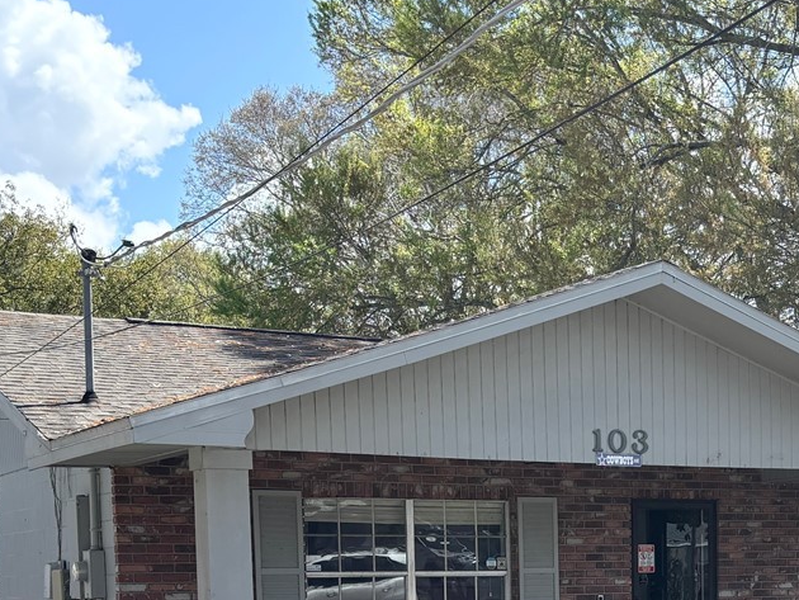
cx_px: 621
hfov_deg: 28.8
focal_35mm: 66
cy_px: 701
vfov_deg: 20.9
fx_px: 1524
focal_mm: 5.96
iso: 50
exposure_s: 1/2288
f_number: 1.6
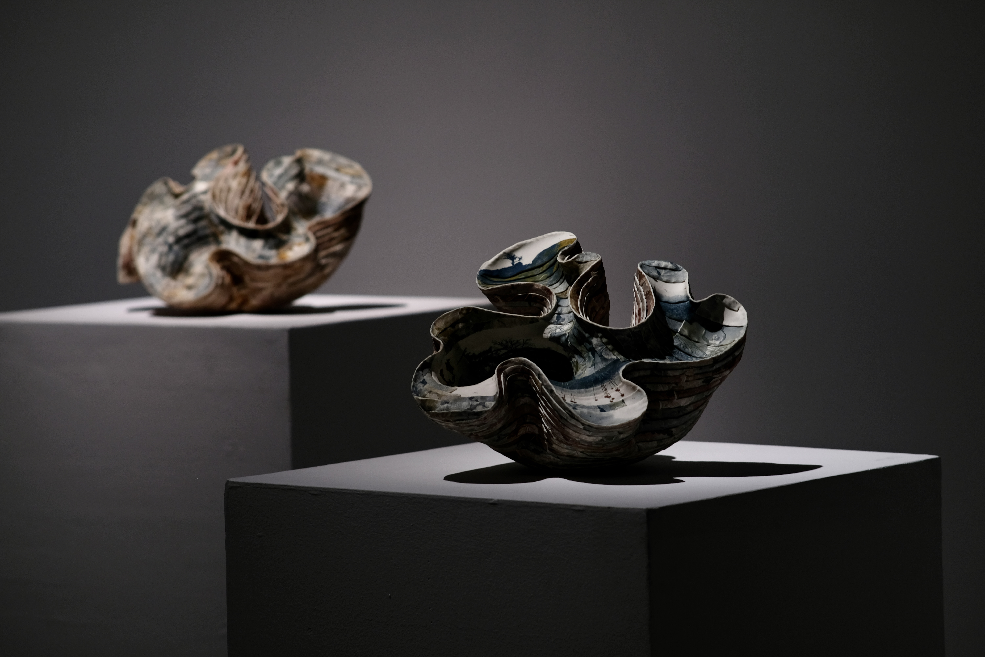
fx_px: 3502
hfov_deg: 16.0
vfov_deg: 10.7
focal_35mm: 128
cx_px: 492
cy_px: 328
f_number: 2.5
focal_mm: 85
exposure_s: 1/125
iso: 200
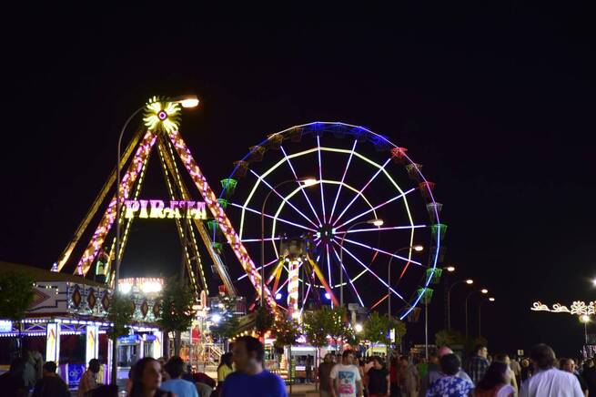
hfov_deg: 15.2
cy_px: 198
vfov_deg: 10.1
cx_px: 298
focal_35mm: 135
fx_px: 2234
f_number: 5.3
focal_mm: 90
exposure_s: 1/30
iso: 1000
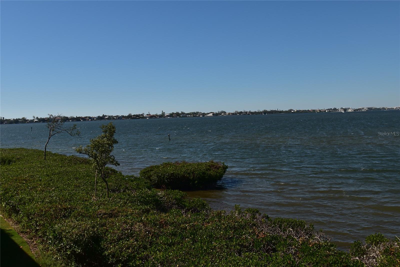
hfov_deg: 53.1
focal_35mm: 36
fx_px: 400
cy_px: 134
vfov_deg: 36.9
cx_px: 200
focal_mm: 24
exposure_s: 1/200
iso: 100
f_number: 10
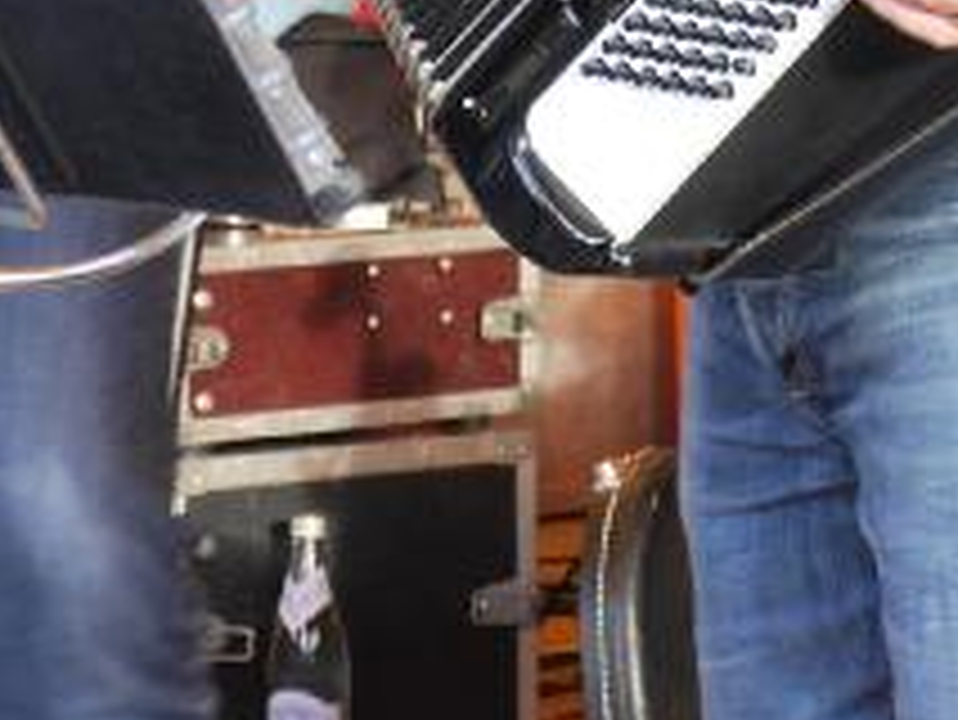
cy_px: -436
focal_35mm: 240
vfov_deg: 6.1
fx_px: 6646
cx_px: 927
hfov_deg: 8.2
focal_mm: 32
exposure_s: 1/60
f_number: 5
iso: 320
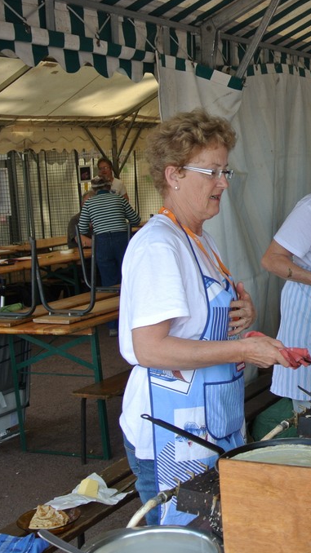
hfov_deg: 20.0
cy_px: 277
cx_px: 349
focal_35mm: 57
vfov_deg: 36.6
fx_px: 836
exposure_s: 1/160
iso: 100
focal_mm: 13.6
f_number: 4
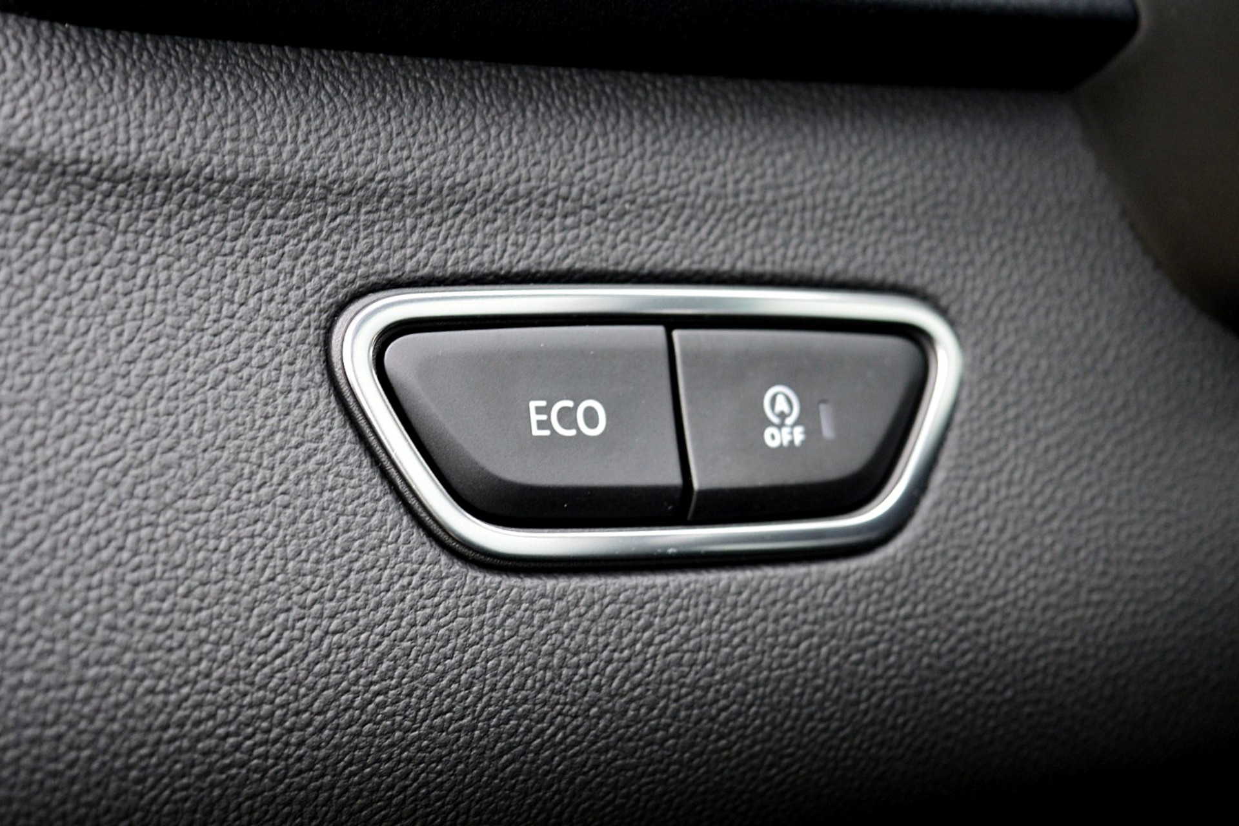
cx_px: 620
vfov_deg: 18.9
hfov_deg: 28.1
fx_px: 2478
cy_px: 413
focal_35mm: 72
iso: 800
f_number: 5.3
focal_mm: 48
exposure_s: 1/40
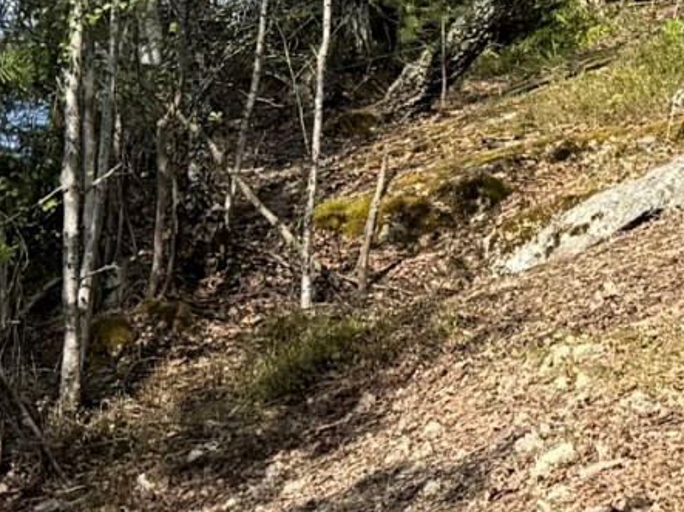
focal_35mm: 156
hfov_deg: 12.5
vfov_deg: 9.0
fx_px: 3082
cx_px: 735
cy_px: -475
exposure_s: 1/2105
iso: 80
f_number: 1.78
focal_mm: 6.76
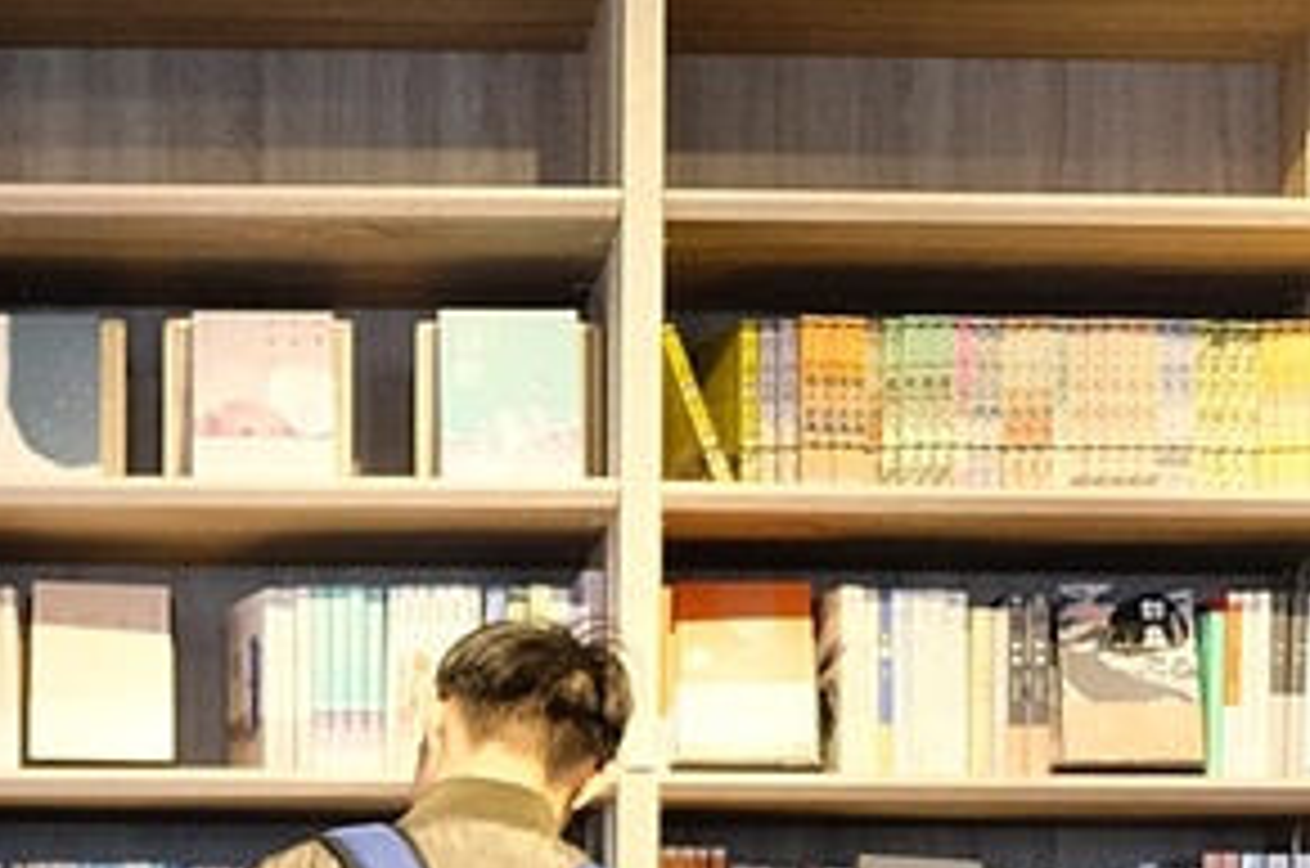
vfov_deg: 16.0
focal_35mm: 79
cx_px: 347
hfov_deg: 25.4
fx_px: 2870
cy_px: 1223
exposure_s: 1/320
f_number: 2.8
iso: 2500
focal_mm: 18
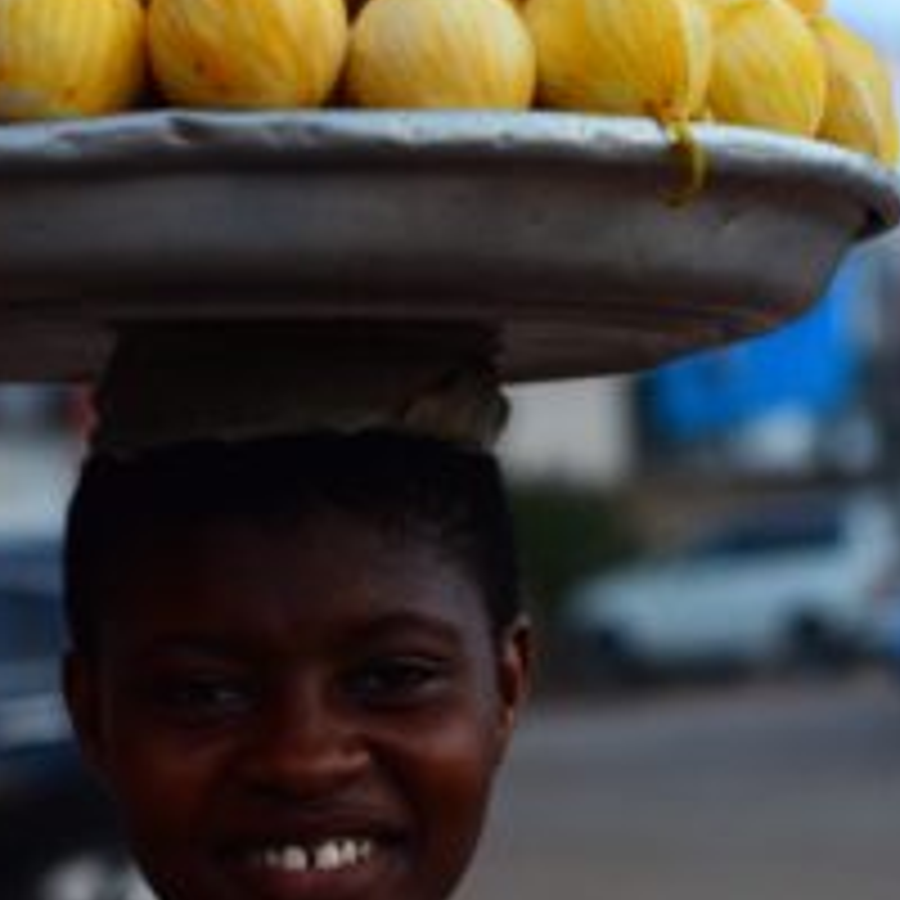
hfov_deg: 13.0
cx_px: 306
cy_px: 423
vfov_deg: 13.0
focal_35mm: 134
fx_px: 3942
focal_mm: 50
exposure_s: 1/1600
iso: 1000
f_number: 16
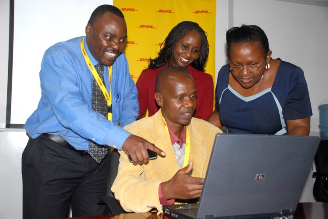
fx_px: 356
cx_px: 164
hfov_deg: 49.5
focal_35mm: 39
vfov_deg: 34.3
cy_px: 110
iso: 400
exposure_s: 1/160
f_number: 3.8
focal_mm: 26
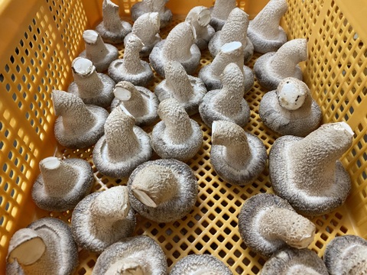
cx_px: 184
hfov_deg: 67.3
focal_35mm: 26
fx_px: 276
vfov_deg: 53.1
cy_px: 138
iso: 200
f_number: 1.8
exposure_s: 1/60
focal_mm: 4.25
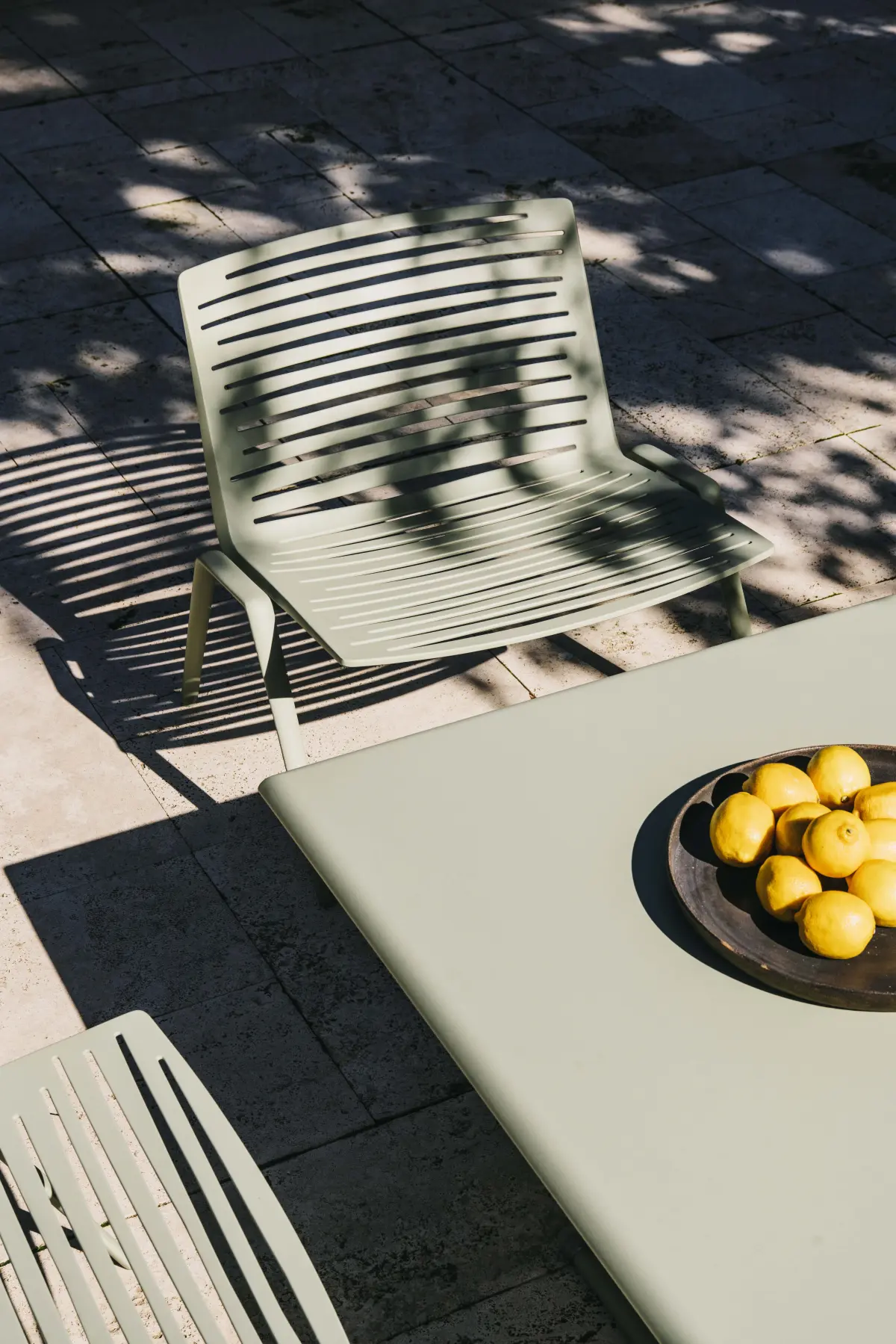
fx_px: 2314
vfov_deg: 32.4
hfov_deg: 21.9
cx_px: 448
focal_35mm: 62
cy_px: 672
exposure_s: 1/640
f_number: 10
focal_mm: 62
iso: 160
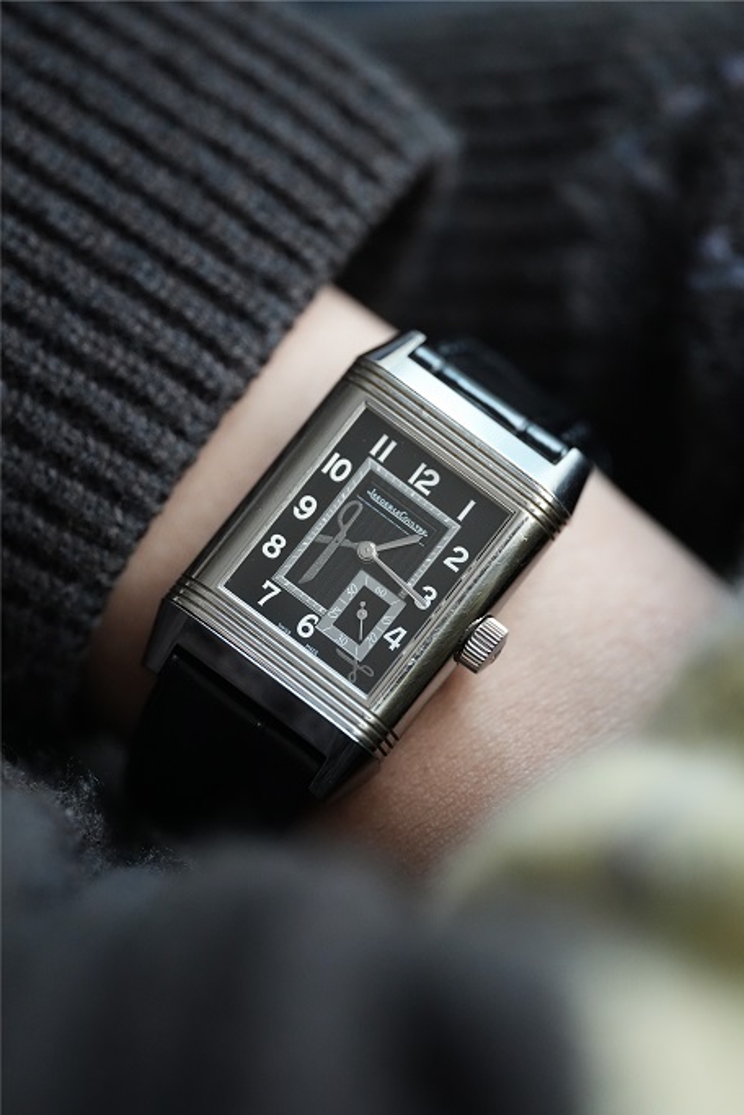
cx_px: 372
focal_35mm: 105
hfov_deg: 13.0
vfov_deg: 19.5
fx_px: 3255
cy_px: 558
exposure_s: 1/250
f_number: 2.8
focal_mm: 105
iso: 6400
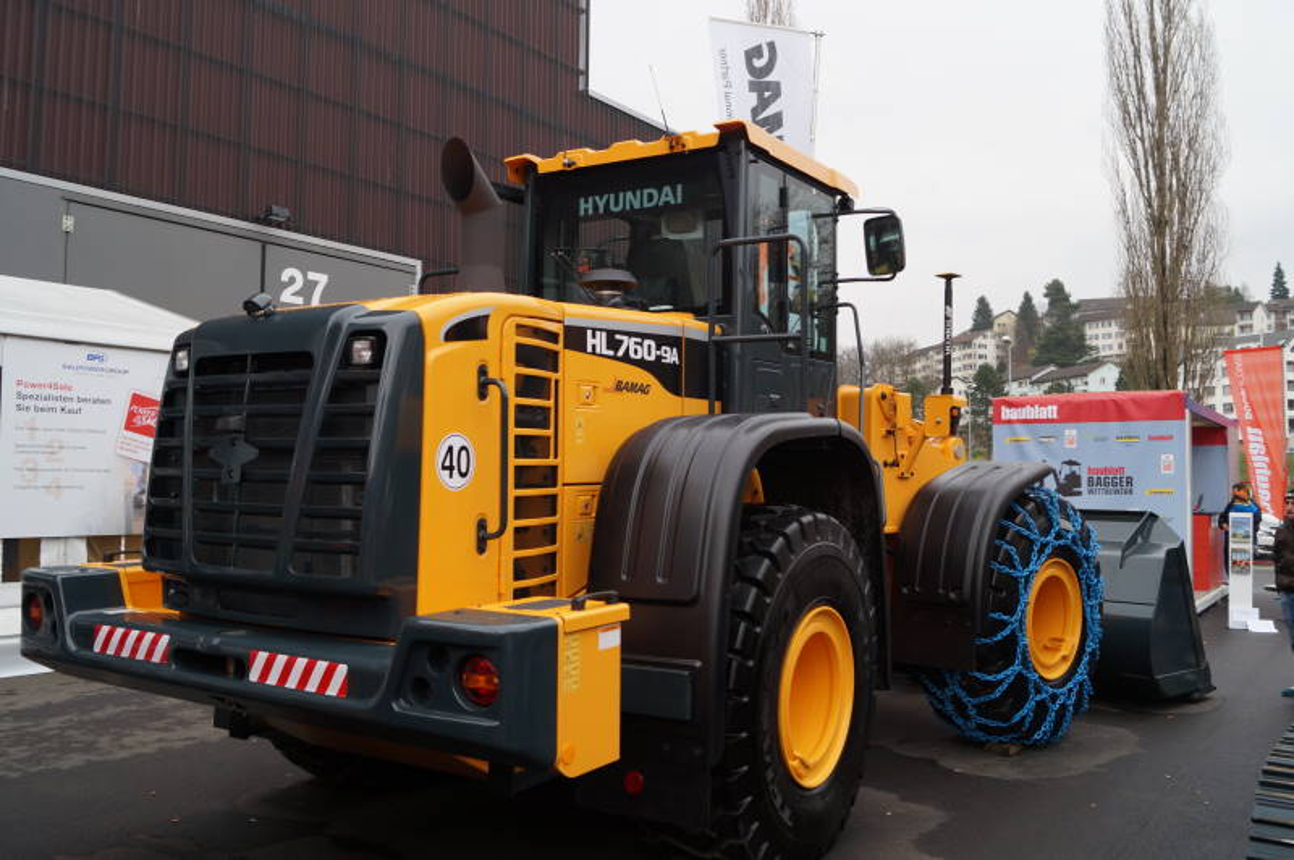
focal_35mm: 30
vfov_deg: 43.5
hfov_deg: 62.0
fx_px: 1077
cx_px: 647
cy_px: 430
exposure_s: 1/80
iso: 100
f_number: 4.5
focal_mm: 20
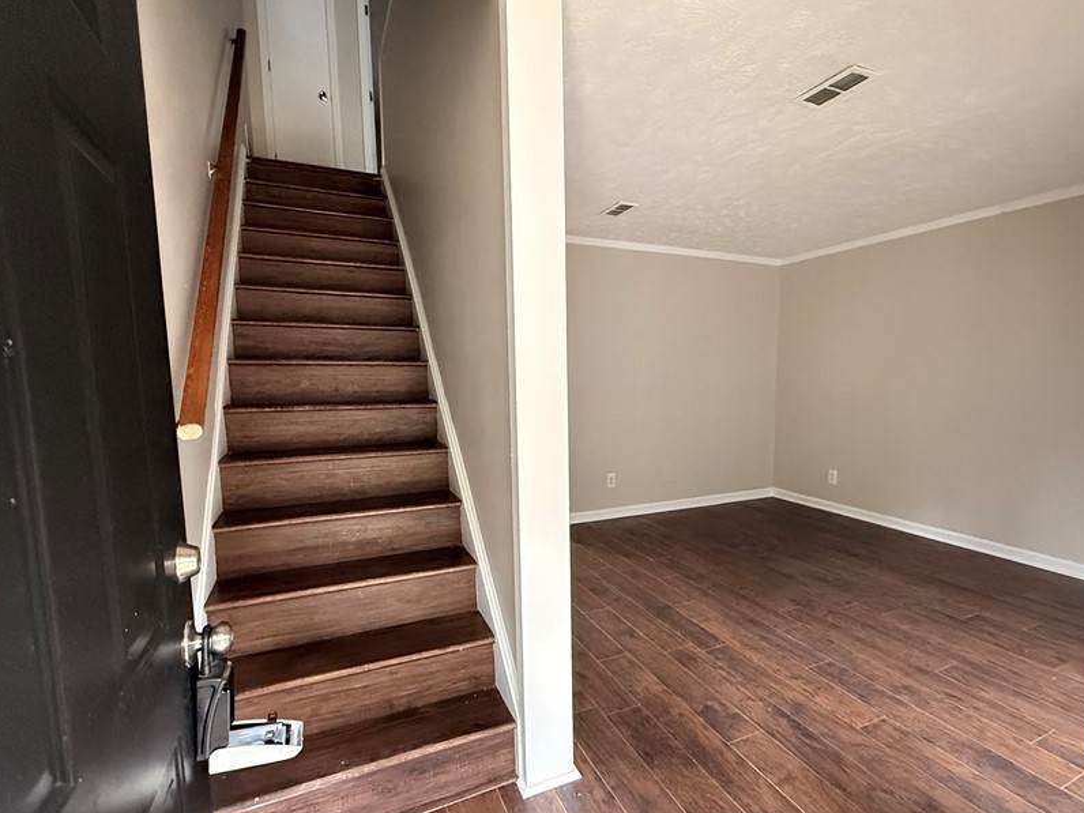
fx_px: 564
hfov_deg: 87.4
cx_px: 601
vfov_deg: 71.5
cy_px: 433
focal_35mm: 18
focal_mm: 2.22
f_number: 2.2
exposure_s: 1/60
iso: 800
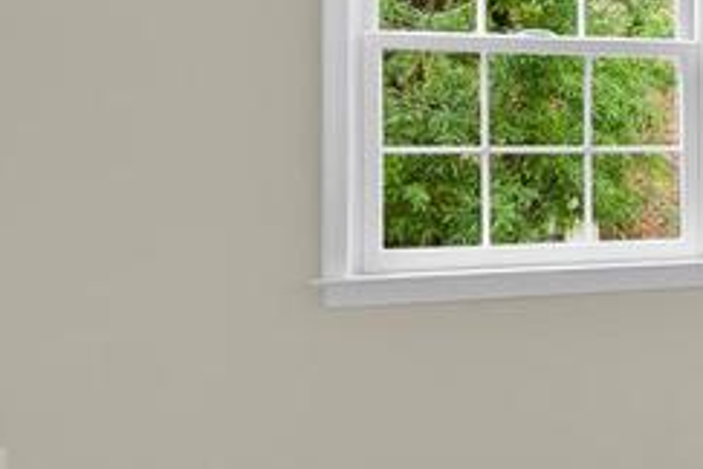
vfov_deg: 15.3
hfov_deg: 16.8
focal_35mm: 89
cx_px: 1429
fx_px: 1738
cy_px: 156
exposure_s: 1/1.25
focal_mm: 10
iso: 500
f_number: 8
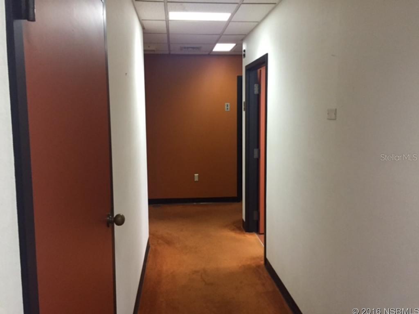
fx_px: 351
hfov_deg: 61.7
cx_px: 210
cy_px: 157
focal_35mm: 29
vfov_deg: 48.2
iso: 250
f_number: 2.2
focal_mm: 4.15
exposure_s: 1/30
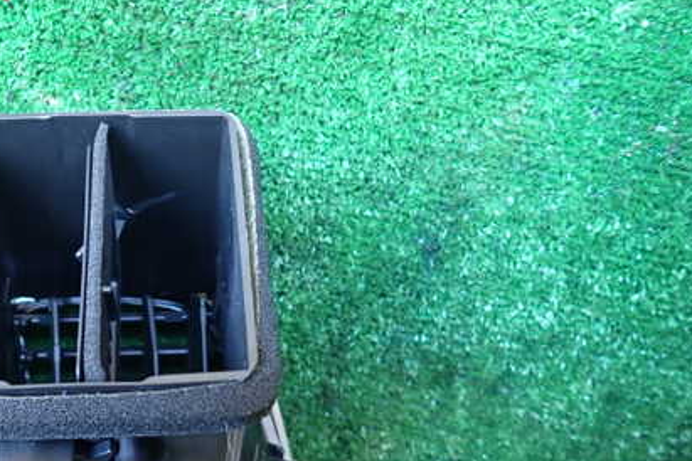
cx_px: 209
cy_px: 347
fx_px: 730
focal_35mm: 38
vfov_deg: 34.3
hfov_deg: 49.4
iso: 500
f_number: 2
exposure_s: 1/30
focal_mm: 4.5
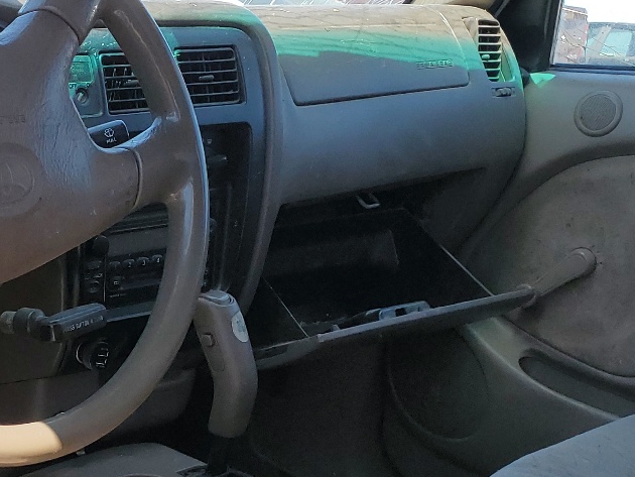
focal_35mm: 66
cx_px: 17
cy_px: 447
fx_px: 1211
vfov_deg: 21.7
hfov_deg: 27.8
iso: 50
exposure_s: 1/769
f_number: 1.5
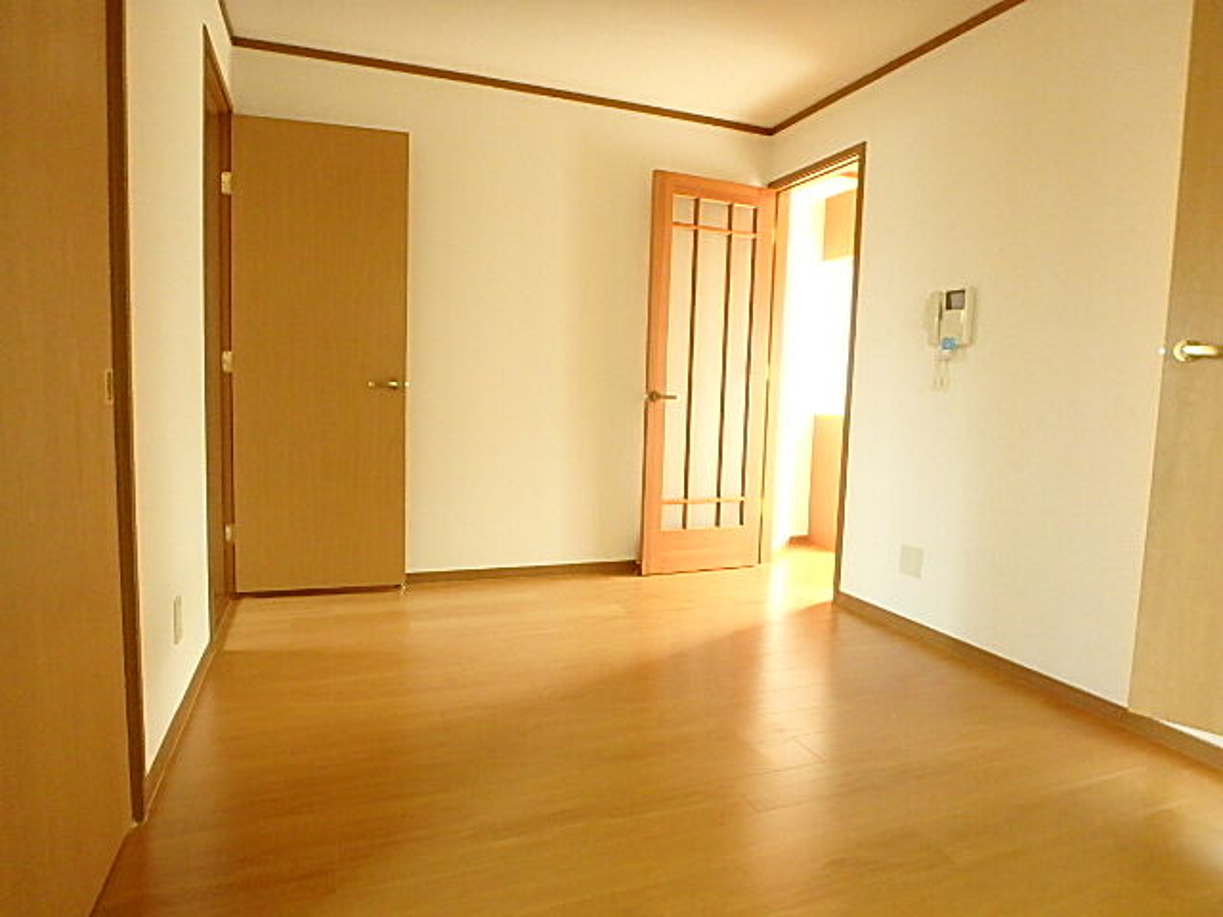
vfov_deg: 63.4
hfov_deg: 79.0
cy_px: 458
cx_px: 612
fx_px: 742
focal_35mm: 21
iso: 800
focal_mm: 3.7
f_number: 3.5
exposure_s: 1/13
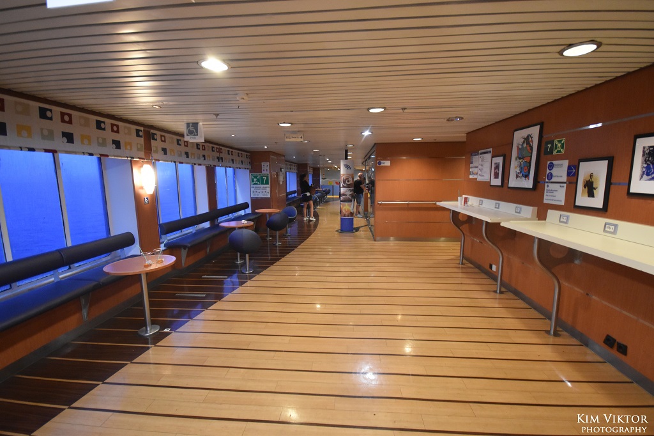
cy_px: 218
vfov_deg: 77.3
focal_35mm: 15
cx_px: 327
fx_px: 272
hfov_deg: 100.4
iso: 2800
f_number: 4
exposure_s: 1/60
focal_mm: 10
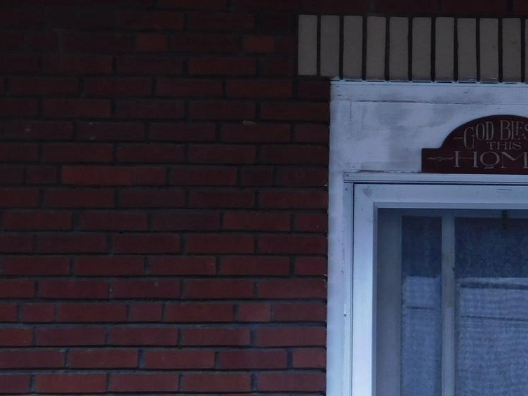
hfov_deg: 19.1
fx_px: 1495
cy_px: 427
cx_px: 602
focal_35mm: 98
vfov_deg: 14.8
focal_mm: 6.3
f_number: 3.5
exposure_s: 1/80
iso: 125
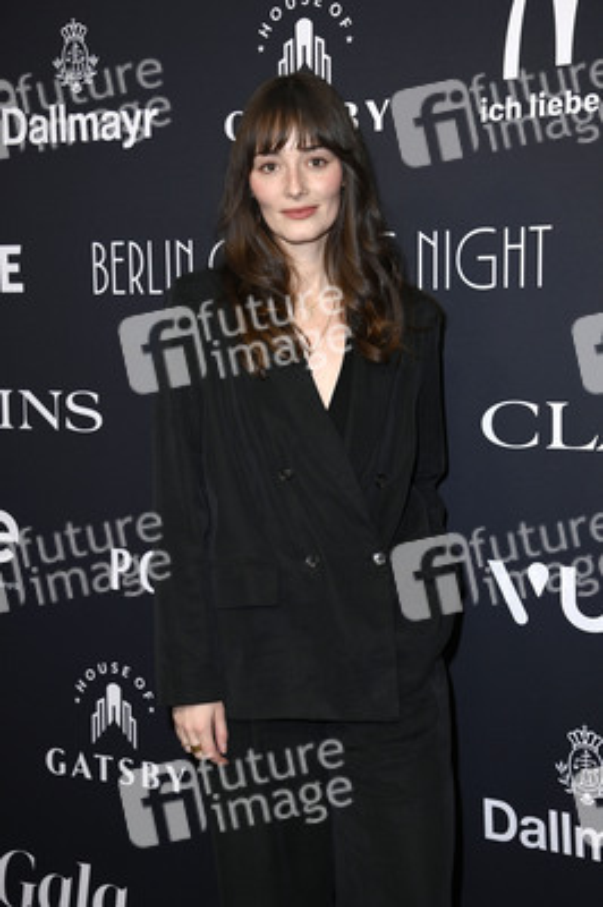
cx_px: 302
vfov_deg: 32.4
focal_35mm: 62
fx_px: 1560
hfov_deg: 21.9
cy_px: 454
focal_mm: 62
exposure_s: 1/250
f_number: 5.6
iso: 500
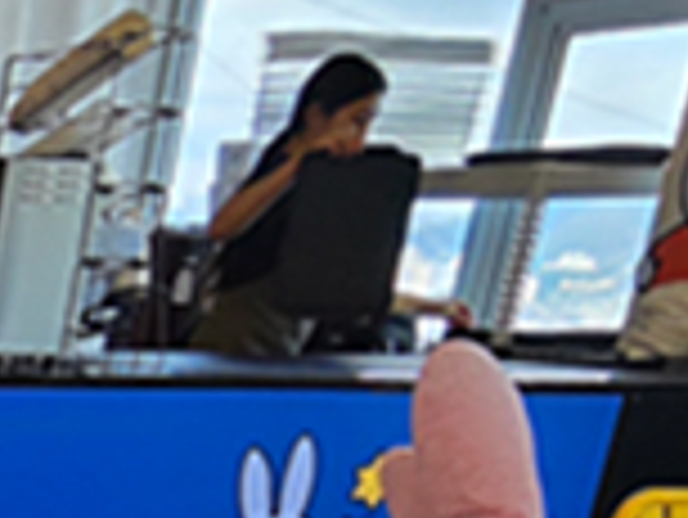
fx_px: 1730
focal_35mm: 87
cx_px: -827
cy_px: 977
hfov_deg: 15.7
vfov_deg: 14.6
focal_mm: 2.2
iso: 80
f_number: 2.2
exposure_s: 1/241
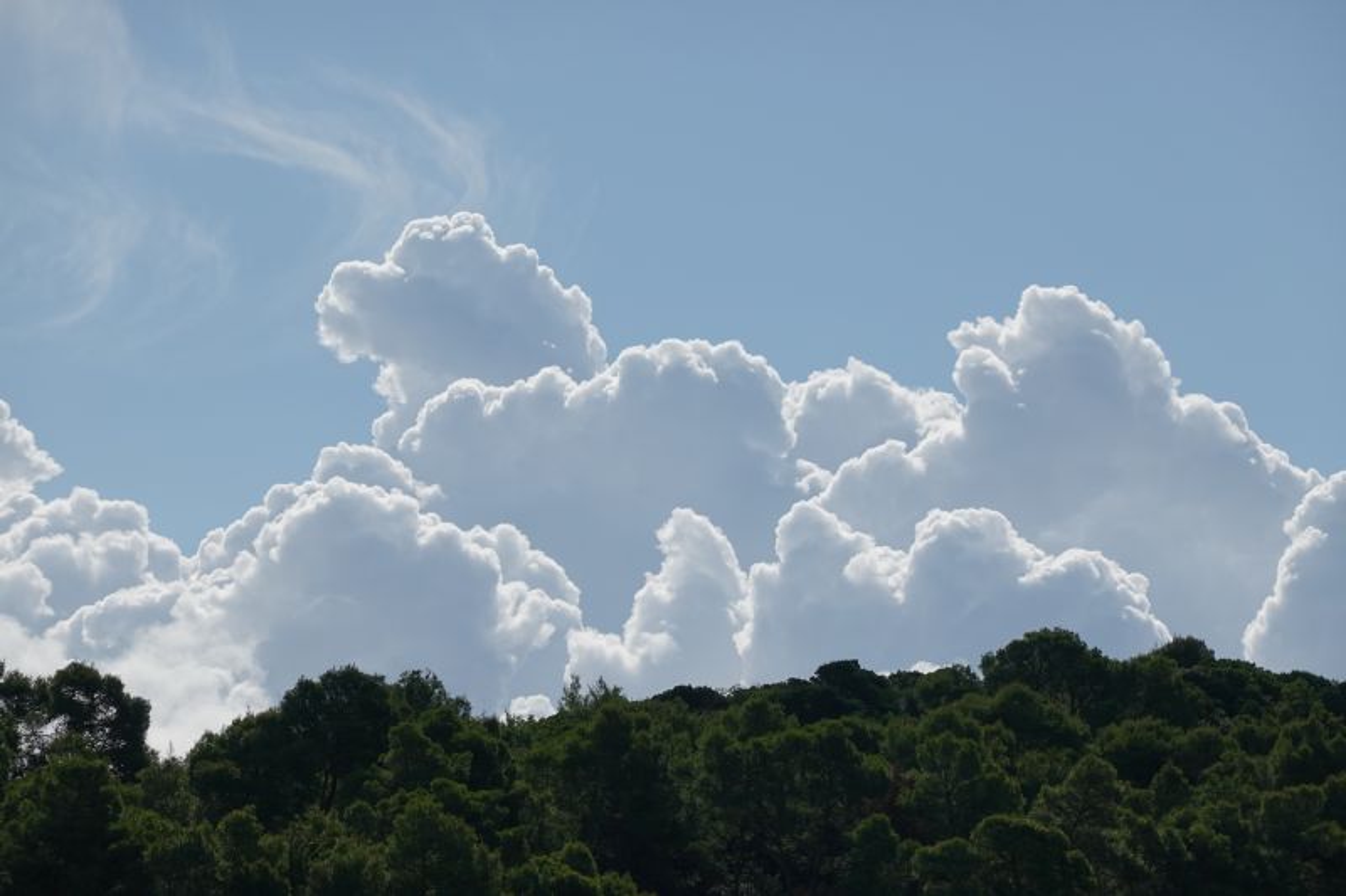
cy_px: 448
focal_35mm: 200
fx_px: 7476
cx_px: 673
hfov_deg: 10.3
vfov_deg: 6.9
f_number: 8
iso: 125
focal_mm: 72
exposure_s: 1/1250
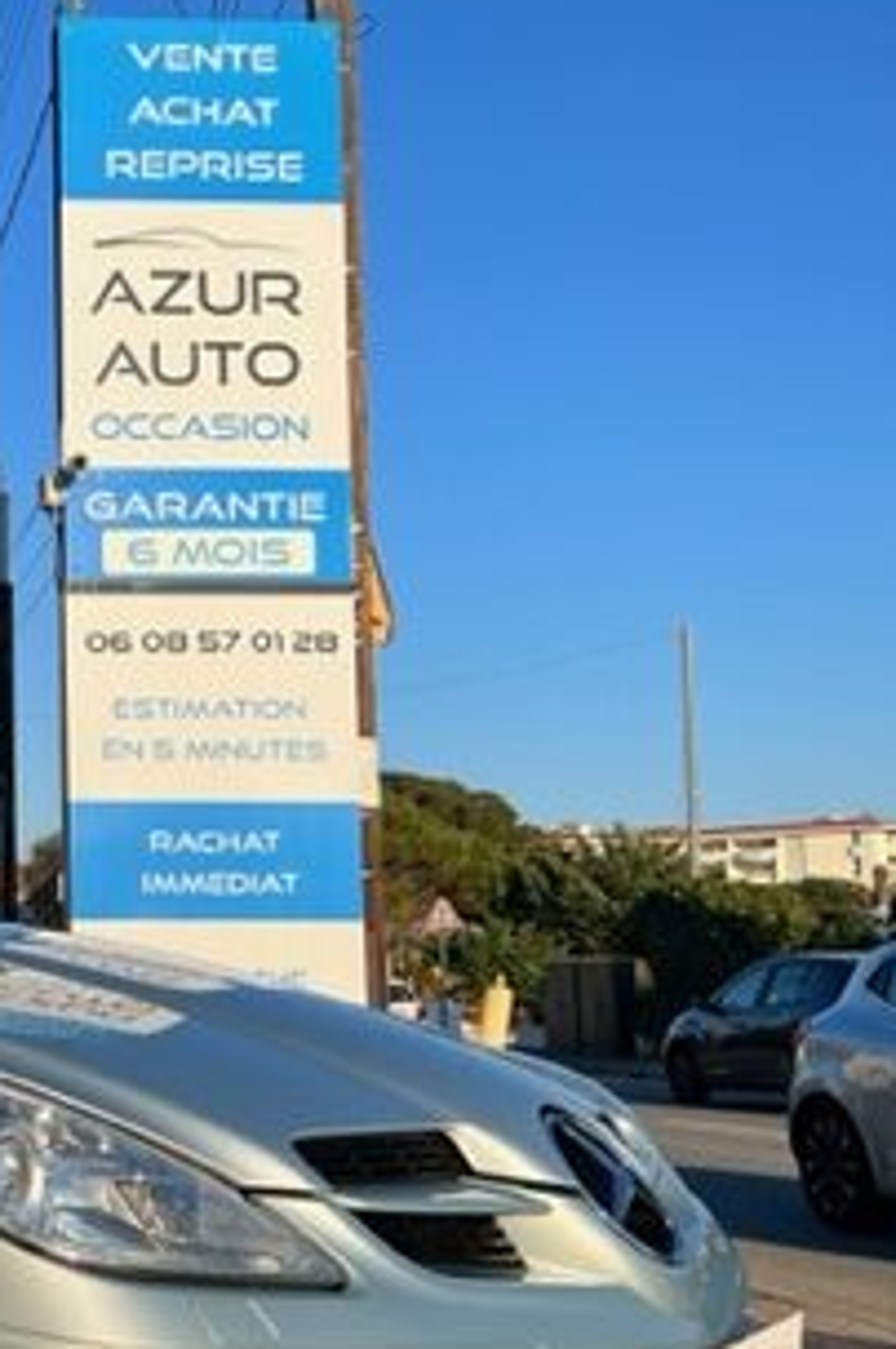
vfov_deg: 35.0
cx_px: -430
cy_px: 790
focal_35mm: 57
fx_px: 2133
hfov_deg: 20.5
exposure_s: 1/3460
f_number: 1.5
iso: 50
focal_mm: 5.7
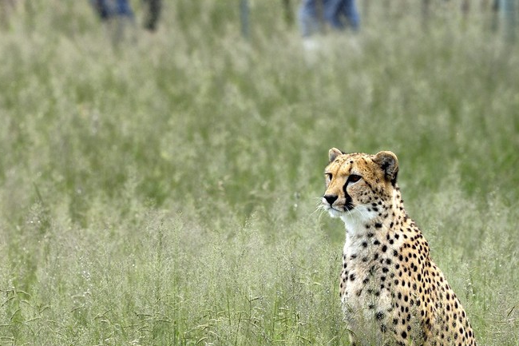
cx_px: 188
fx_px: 7091
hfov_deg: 4.2
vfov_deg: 2.8
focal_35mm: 492
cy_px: 118
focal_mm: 200
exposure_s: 1/800
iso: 400
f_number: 5.6
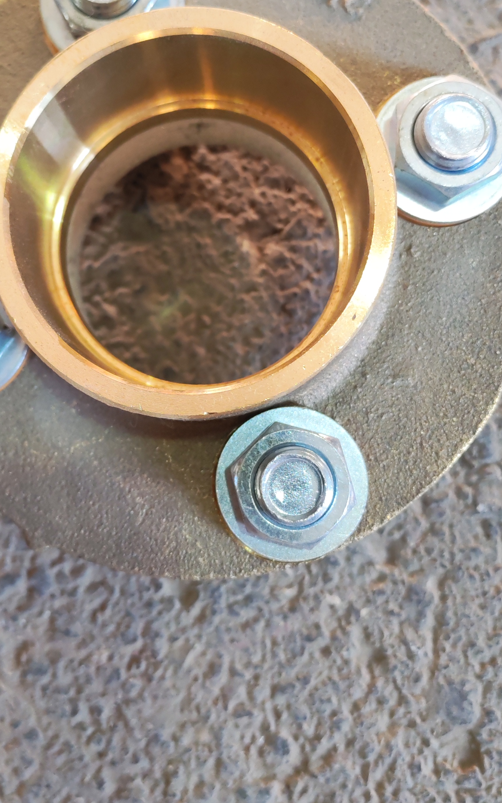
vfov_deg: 41.5
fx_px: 1051
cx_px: 209
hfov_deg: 26.8
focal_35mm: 48
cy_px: 297
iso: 1000
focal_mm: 6.12
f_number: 1.9
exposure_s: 1/100
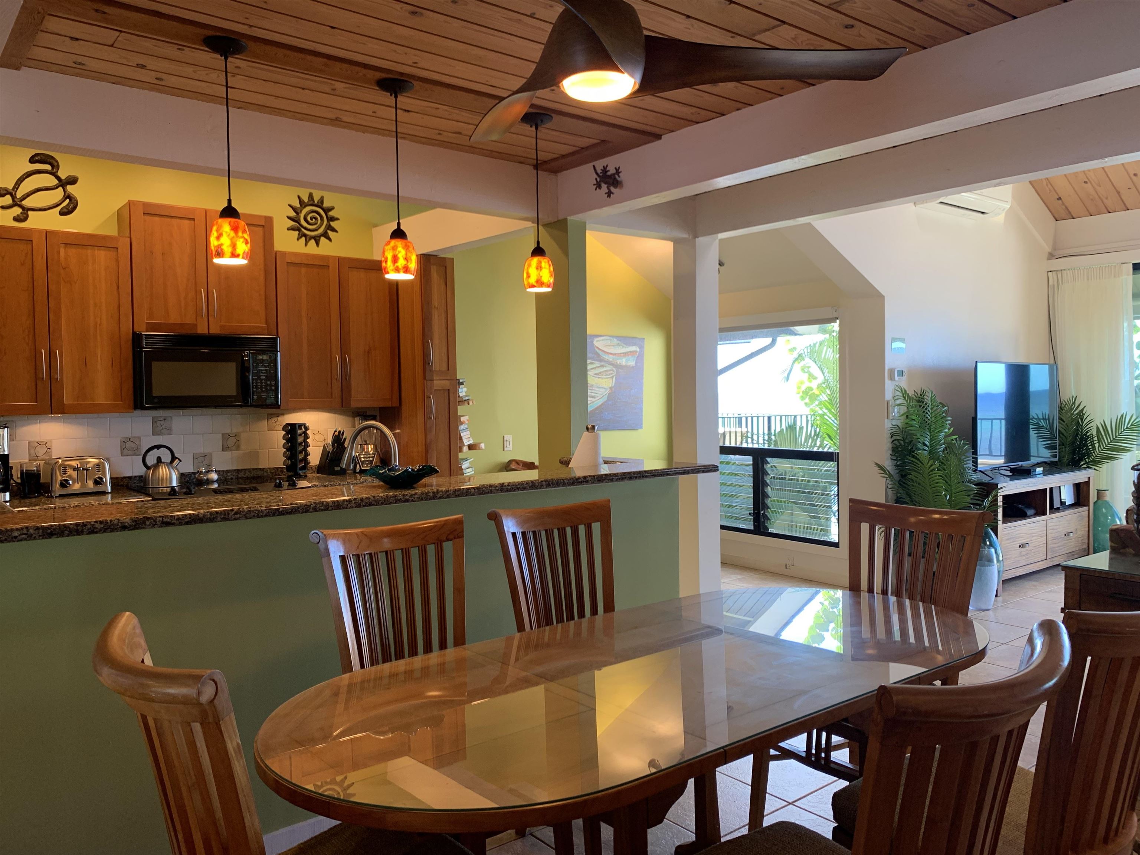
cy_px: 428
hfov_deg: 67.3
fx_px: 856
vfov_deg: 53.1
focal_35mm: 26
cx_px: 570
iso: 64
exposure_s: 1/60
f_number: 1.8
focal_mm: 4.25
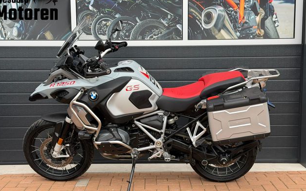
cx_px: 152
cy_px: 105
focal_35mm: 52
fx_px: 434
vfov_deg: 24.8
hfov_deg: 38.9
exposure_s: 1/837
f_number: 1.78
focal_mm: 6.76
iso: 64
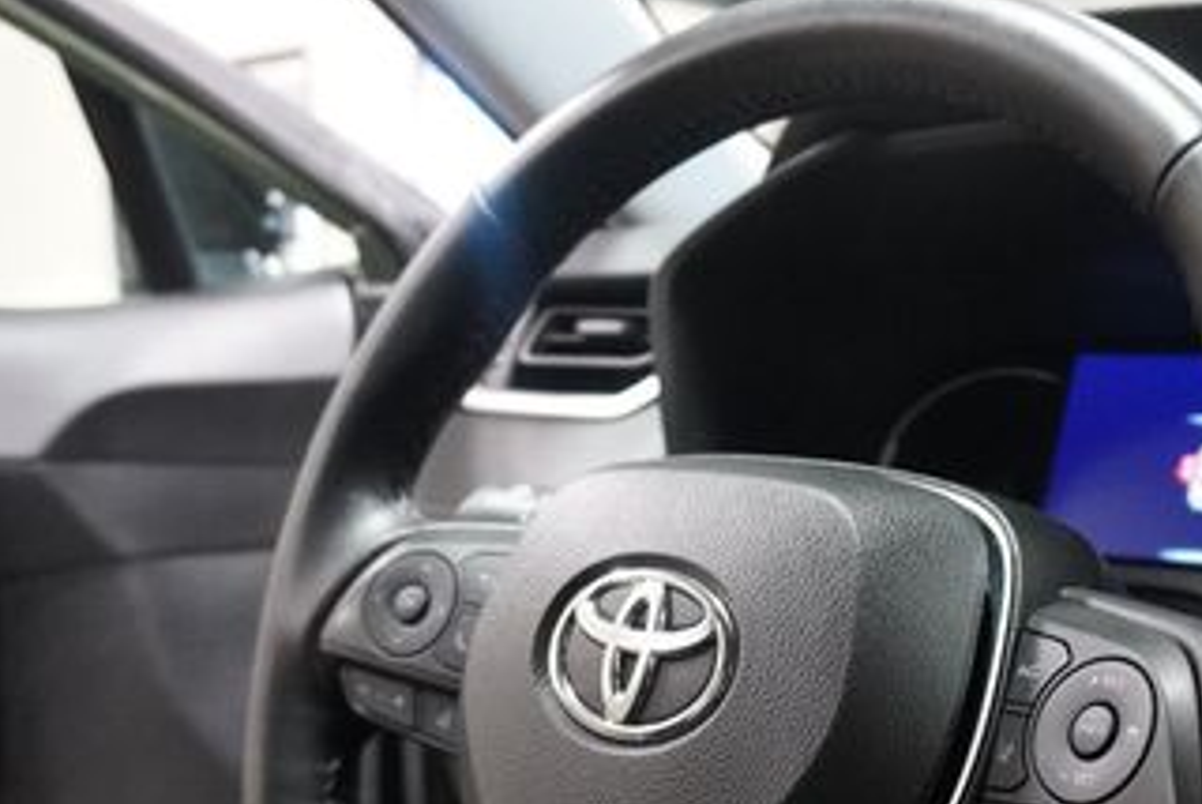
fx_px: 1604
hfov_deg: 40.1
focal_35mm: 48
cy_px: 656
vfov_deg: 27.5
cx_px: 886
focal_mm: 16
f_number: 3.5
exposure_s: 1/60
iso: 6400
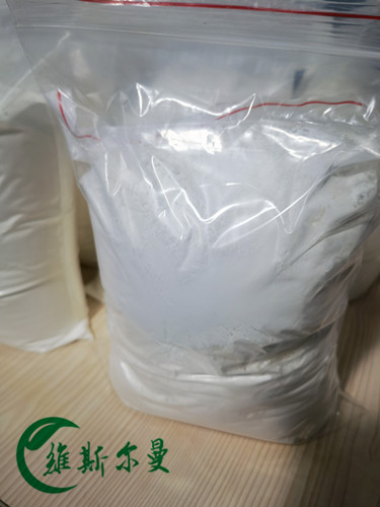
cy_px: 254
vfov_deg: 65.3
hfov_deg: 51.4
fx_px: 395
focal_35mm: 27
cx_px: 190
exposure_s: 1/49.5
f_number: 1.9
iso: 100
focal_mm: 6.67
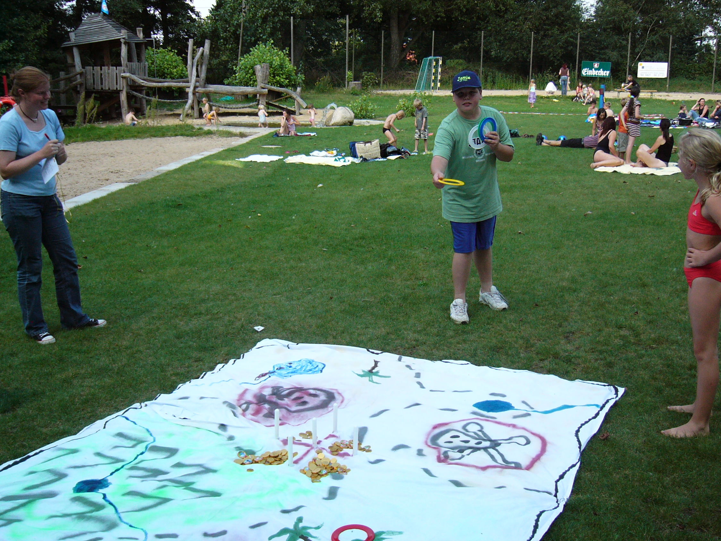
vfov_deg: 36.0
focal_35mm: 40
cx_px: 364
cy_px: 275
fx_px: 833
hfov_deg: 46.8
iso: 100
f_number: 2.9
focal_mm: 6.5
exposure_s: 1/400
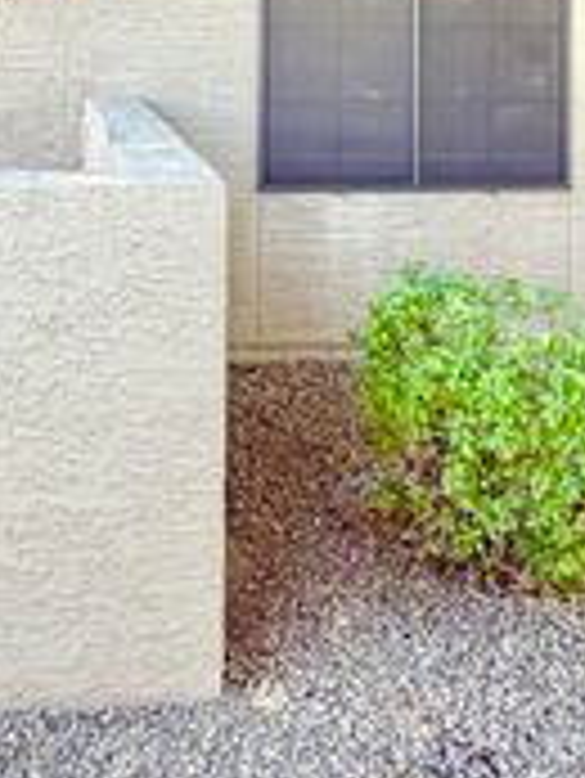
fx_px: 1215
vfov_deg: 32.6
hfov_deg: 26.5
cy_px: -7
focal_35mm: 54
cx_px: 99
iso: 50
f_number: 2.2
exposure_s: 1/121
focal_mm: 2.22
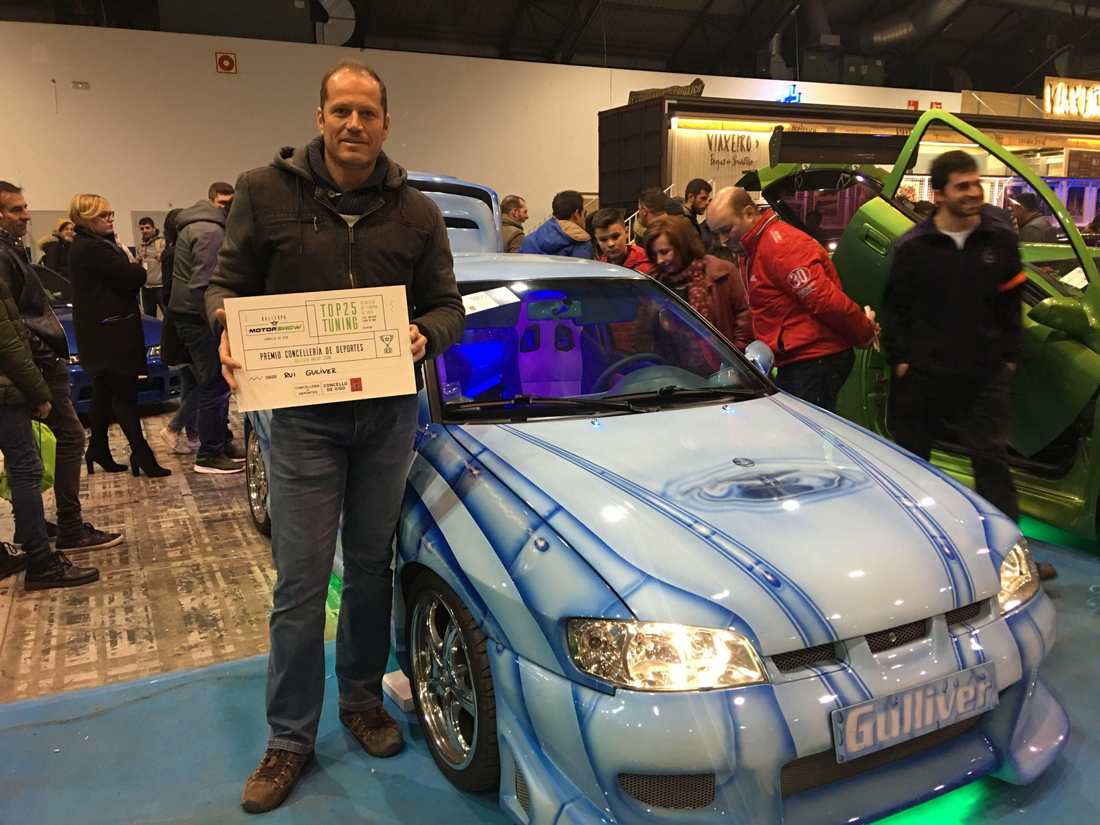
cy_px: 412
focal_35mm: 29
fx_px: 922
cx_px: 550
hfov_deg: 61.7
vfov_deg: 48.2
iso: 100
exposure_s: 1/10
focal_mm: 4.15
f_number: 2.2
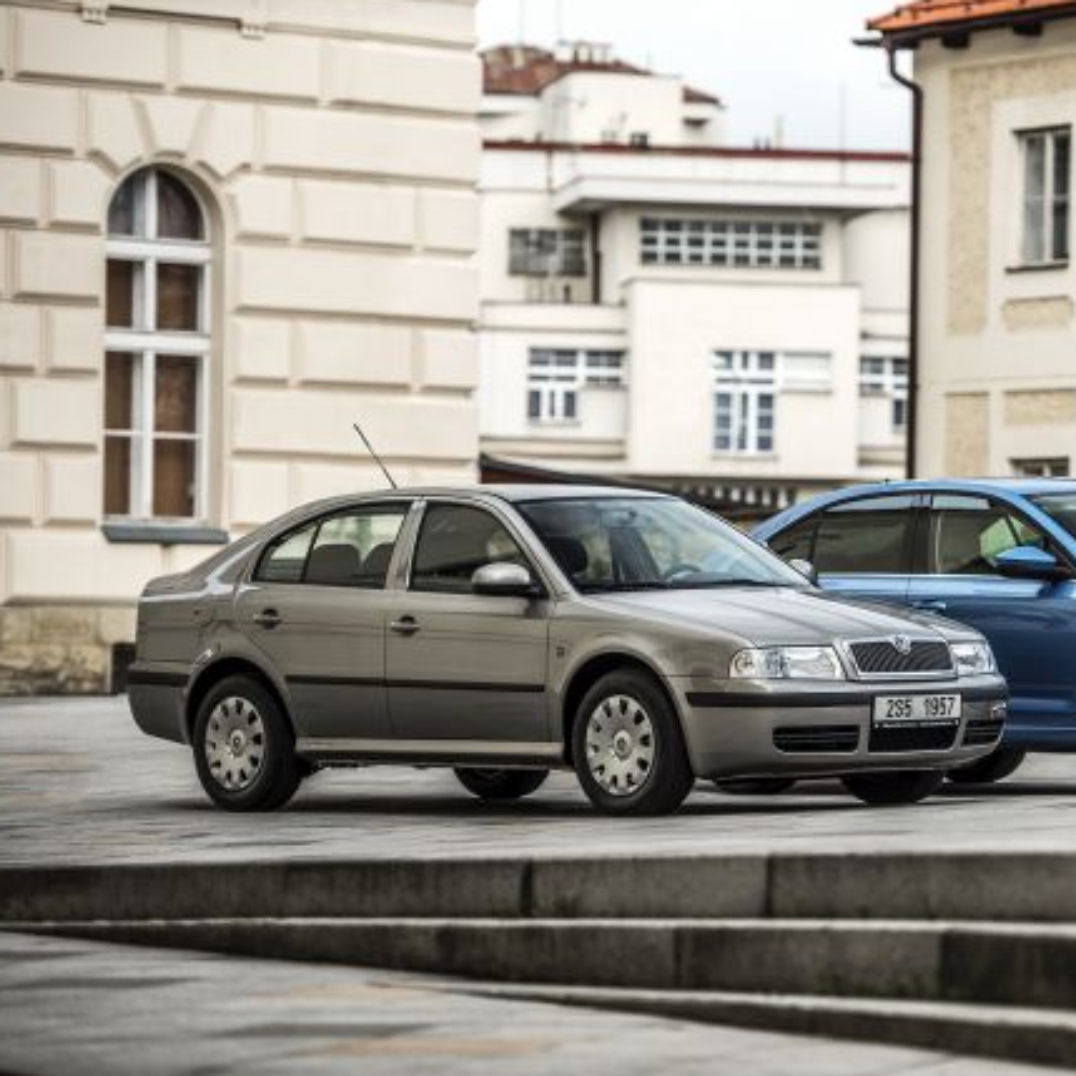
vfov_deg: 11.1
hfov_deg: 11.1
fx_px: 5521
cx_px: 785
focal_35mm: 157
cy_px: 534
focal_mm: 122
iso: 64
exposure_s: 1/250
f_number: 2.8
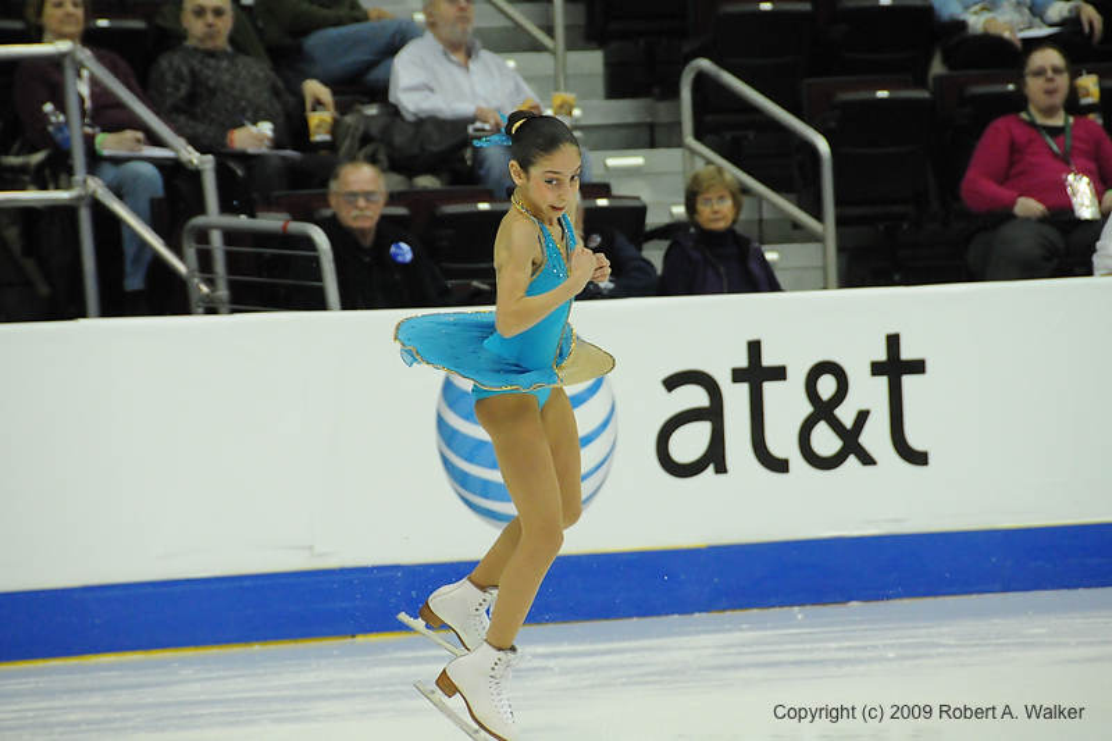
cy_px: 370
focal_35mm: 255
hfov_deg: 8.1
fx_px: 7875
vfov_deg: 5.4
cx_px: 556
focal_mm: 170
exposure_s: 1/800
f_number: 5.6
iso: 3200
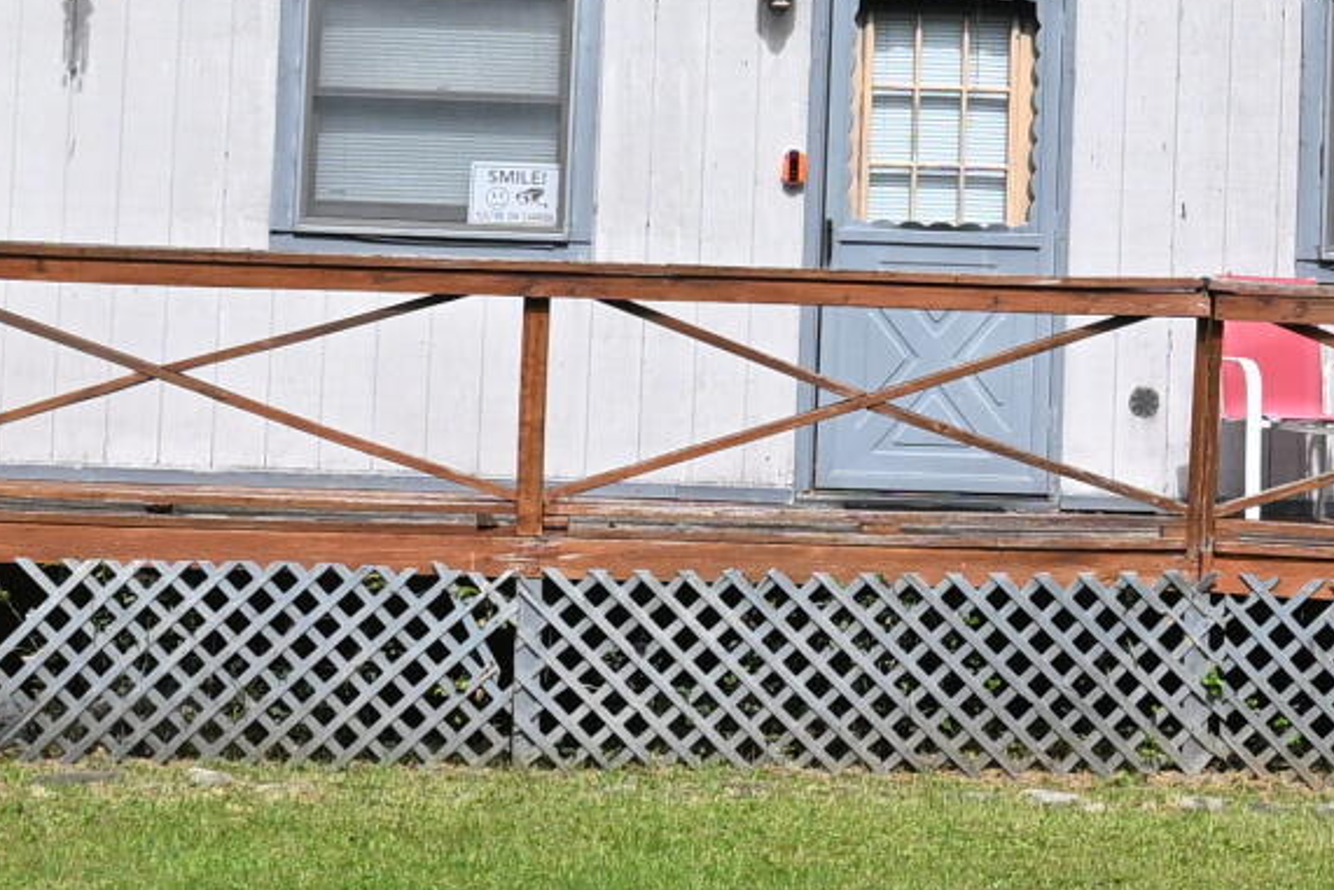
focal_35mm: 126
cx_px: 1044
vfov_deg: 10.8
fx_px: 4670
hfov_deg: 16.2
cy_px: -72
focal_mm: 16
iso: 100
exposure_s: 1/320
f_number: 6.3
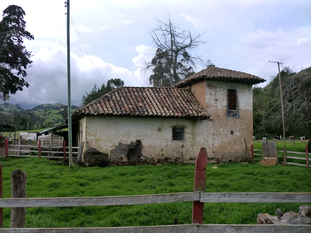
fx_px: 314
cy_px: 116
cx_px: 156
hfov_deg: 52.6
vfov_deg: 40.7
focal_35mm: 35
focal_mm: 6.3
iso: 64
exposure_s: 1/250
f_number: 3.1
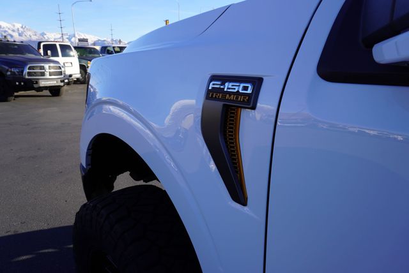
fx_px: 273
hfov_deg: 73.7
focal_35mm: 24
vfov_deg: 53.2
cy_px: 136
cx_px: 204
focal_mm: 16
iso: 100
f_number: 8
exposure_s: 1/125
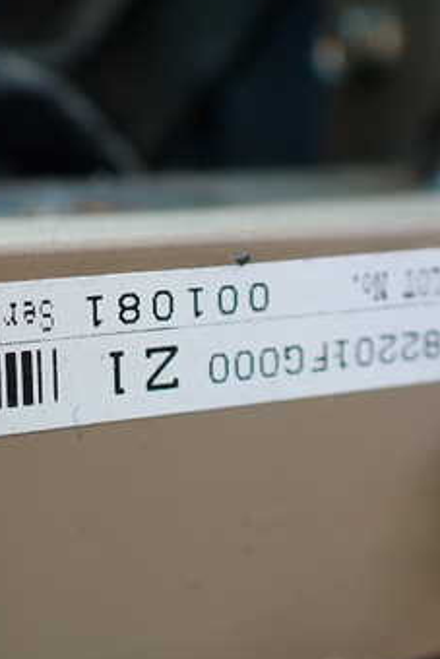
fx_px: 1007
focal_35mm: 55
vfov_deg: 36.2
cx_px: 62
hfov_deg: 24.1
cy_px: 281
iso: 100
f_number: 2.3
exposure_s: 1/125
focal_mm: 5.4
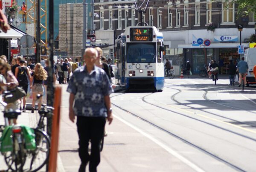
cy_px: 86
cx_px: 128
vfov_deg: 6.6
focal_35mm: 210
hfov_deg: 9.8
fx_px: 1496
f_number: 5.6
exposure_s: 1/250
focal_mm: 140
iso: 100
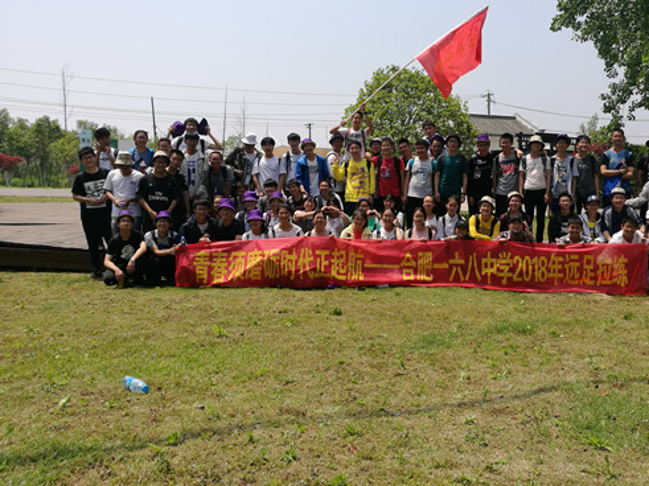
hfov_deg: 54.9
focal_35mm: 33
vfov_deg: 42.8
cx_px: 391
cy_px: 209
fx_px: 619
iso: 50
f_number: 2.2
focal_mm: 4.5
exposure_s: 1/1203
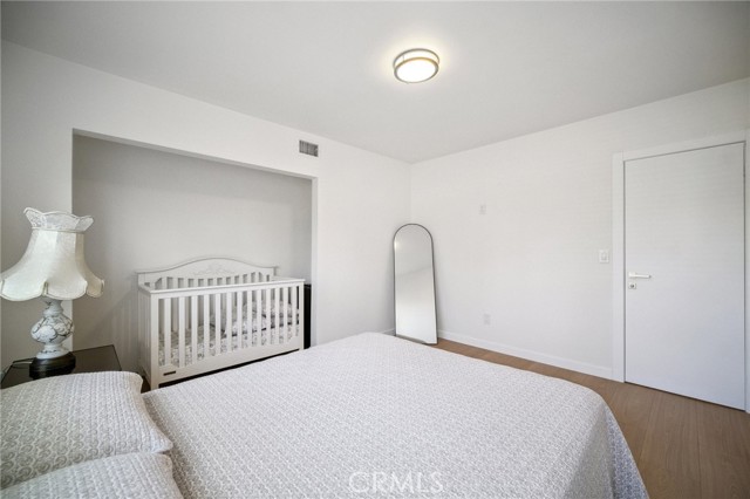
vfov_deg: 81.1
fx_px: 292
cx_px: 375
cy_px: 250
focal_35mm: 14
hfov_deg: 104.3
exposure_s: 1/10
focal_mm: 9
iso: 160
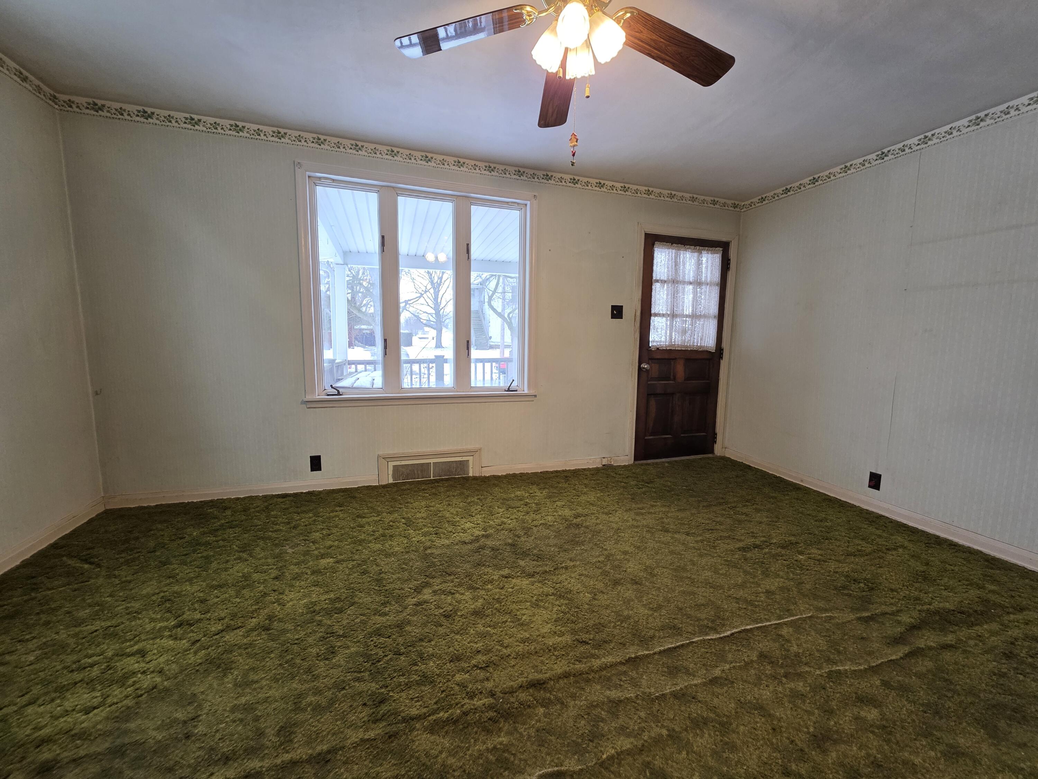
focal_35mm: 13
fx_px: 390
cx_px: 519
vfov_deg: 89.9
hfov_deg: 106.2
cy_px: 390
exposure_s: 1/120
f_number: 1.9
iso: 200
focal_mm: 2.2
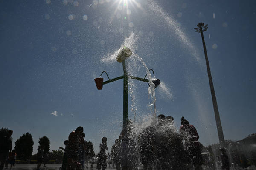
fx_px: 171
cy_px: 85
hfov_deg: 73.7
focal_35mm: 24
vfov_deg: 53.1
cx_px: 128
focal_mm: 24
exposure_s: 1/500
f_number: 22
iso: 200
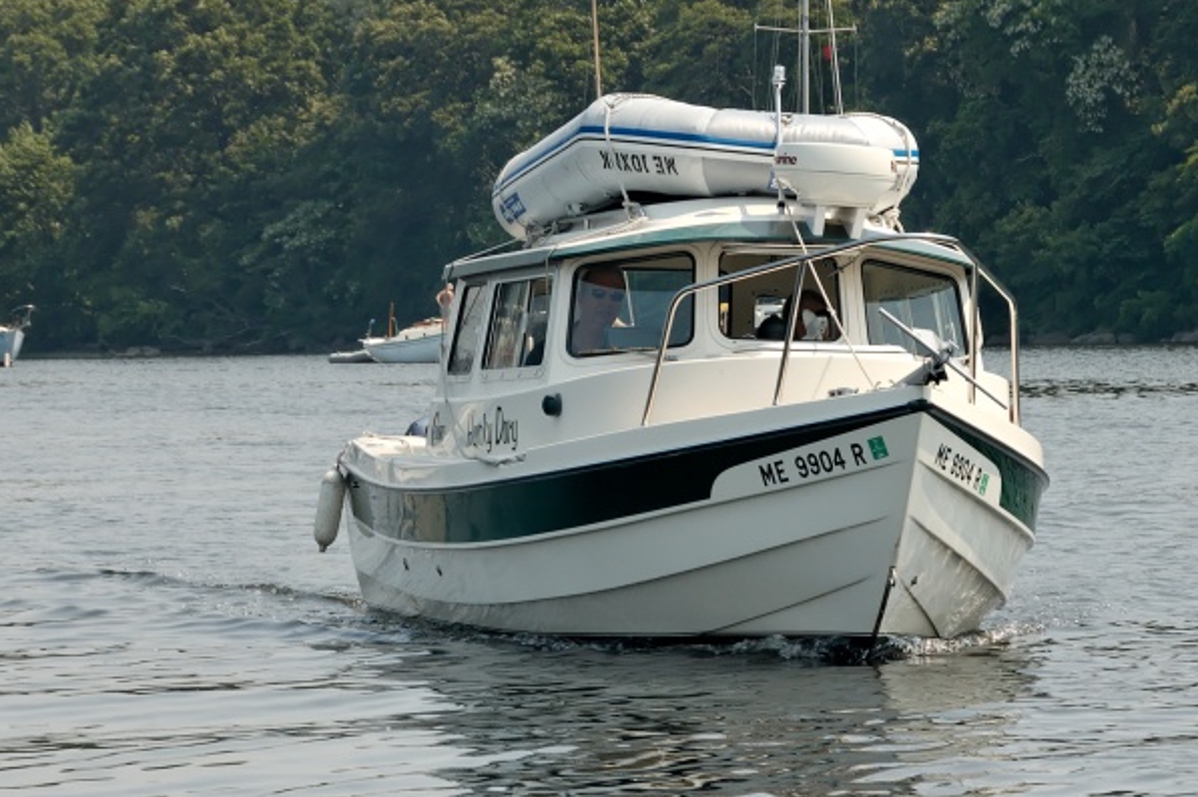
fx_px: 6018
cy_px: 331
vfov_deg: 7.6
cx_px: 759
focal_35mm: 181
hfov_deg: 11.4
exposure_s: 1/100
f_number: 11
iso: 200
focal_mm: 90
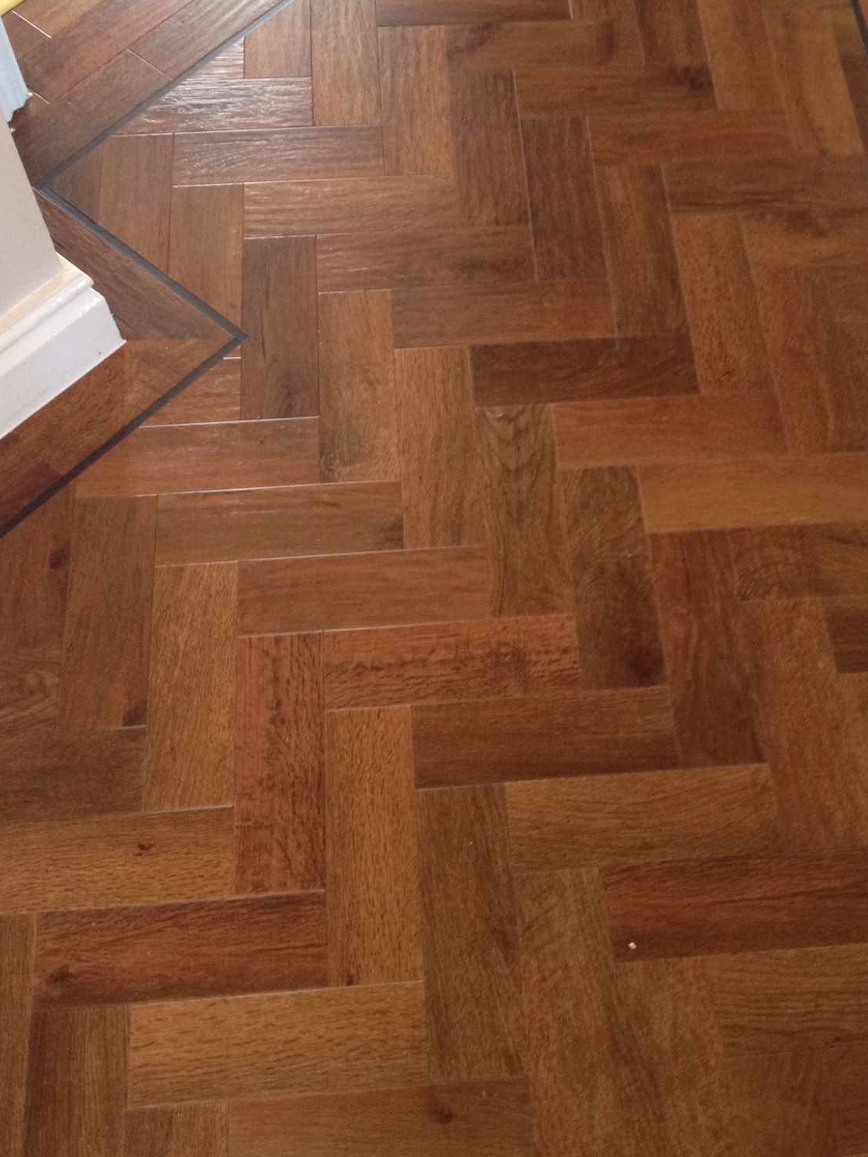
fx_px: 1605
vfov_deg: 39.4
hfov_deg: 30.2
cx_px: 525
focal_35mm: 48
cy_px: 442
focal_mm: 4.28
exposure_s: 1/20
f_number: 2.4
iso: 200
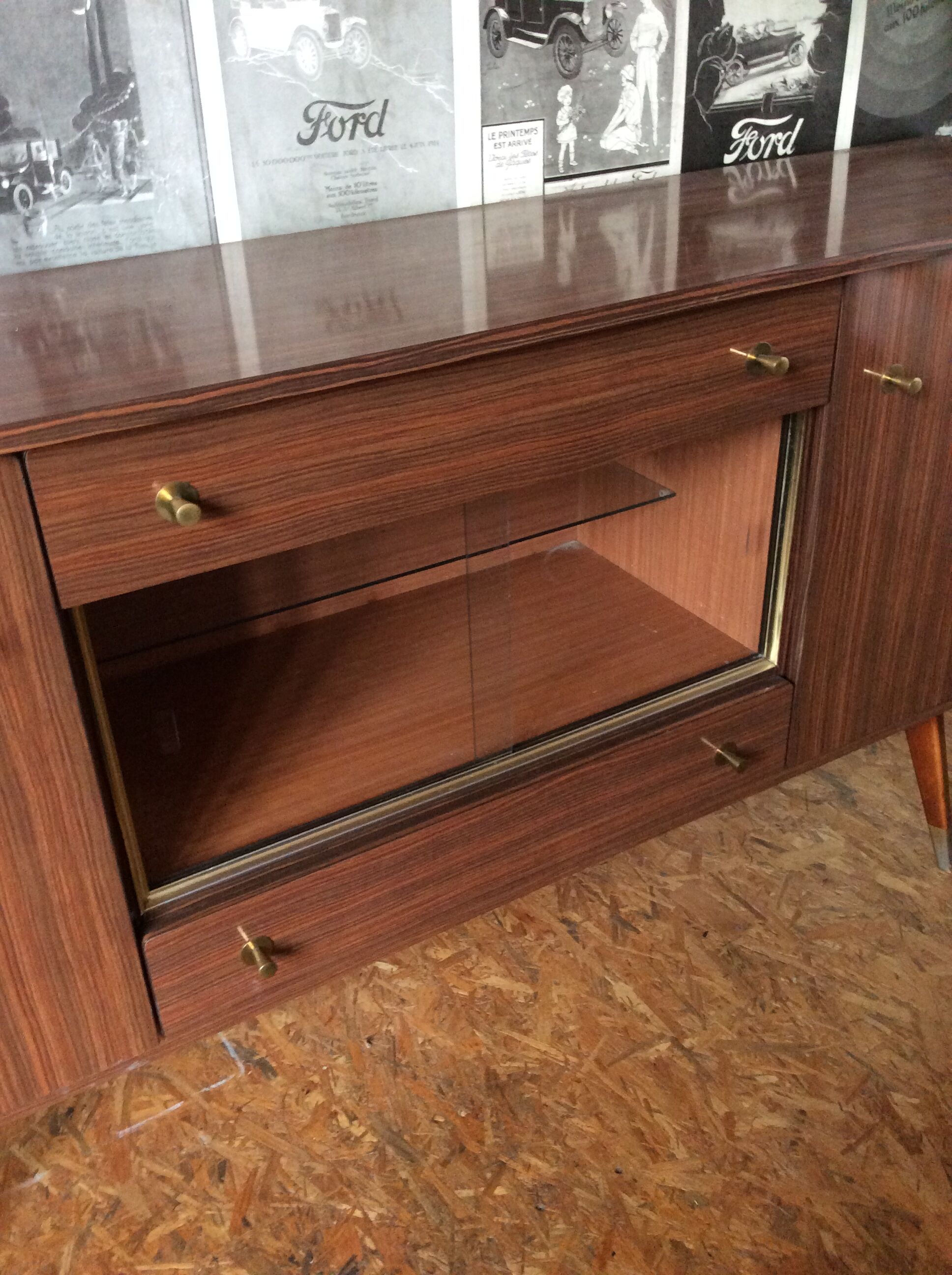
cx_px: 476
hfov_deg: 44.1
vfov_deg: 56.9
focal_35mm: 32
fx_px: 1177
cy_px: 638
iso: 250
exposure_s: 1/25
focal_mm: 3.3
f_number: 2.4
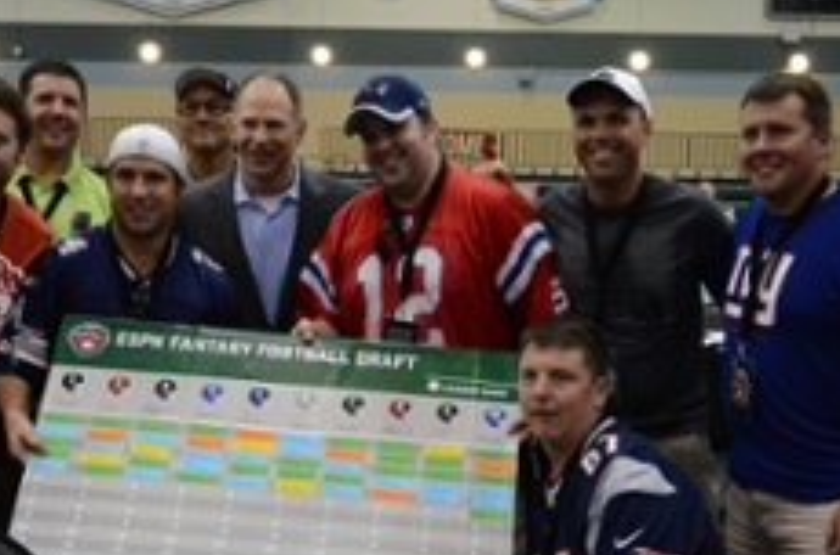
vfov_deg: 23.4
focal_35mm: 57
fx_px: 1326
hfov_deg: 35.1
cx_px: 405
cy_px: 403
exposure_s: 1/80
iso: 2500
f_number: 4.5
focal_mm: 19
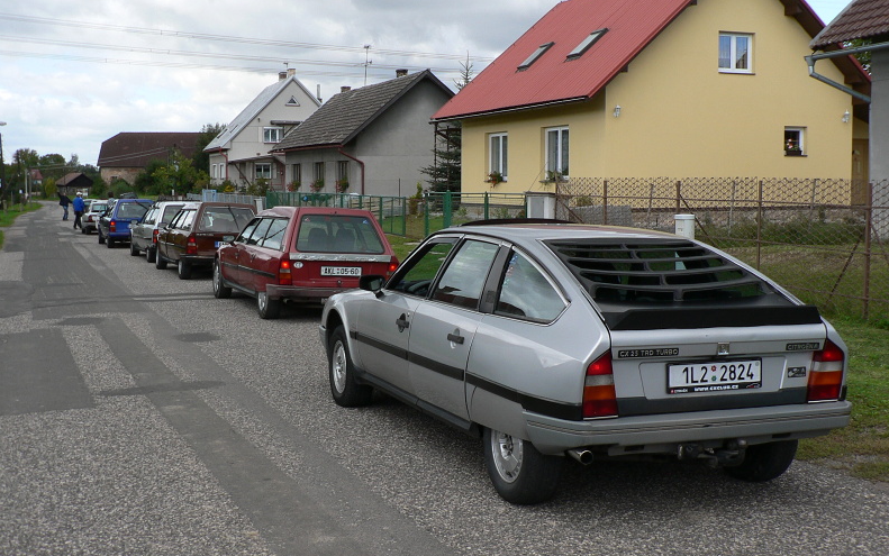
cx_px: 448
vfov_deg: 28.6
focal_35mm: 45
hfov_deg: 44.3
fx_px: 1091
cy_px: 262
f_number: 3.2
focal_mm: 6.9
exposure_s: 1/400
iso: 80
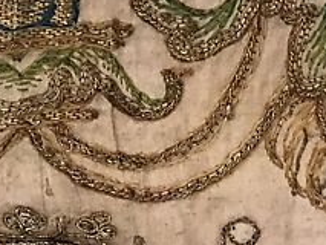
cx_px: -31
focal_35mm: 163
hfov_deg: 11.9
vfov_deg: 8.2
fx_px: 1536
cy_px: -384
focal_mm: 4.15
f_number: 2.2
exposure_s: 1/30
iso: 40
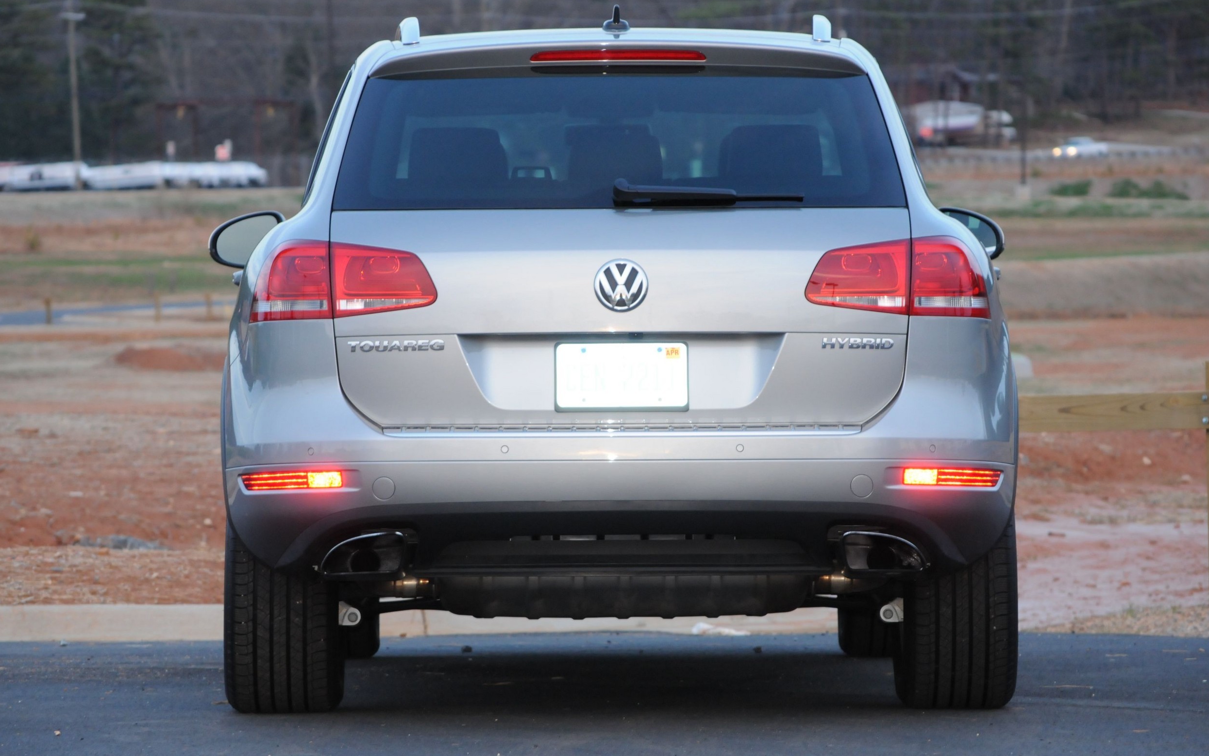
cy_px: 354
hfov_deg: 11.4
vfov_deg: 7.1
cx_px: 604
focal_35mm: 184
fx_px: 6062
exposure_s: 1/60
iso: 1000
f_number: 8
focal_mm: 120
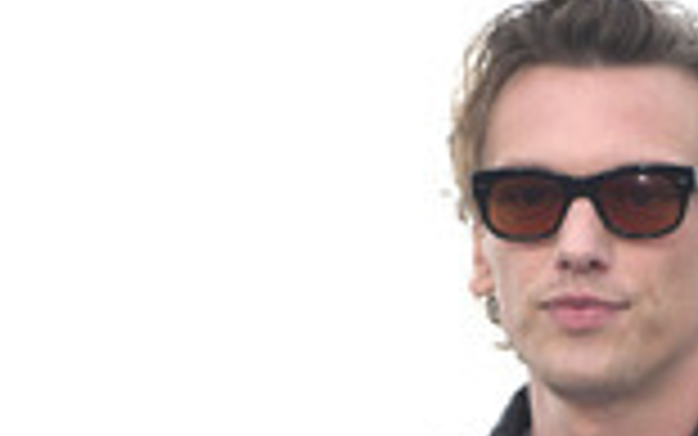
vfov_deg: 2.5
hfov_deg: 4.0
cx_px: 590
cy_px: 814
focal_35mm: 526
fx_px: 10010
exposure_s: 1/800
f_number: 4
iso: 640
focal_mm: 200
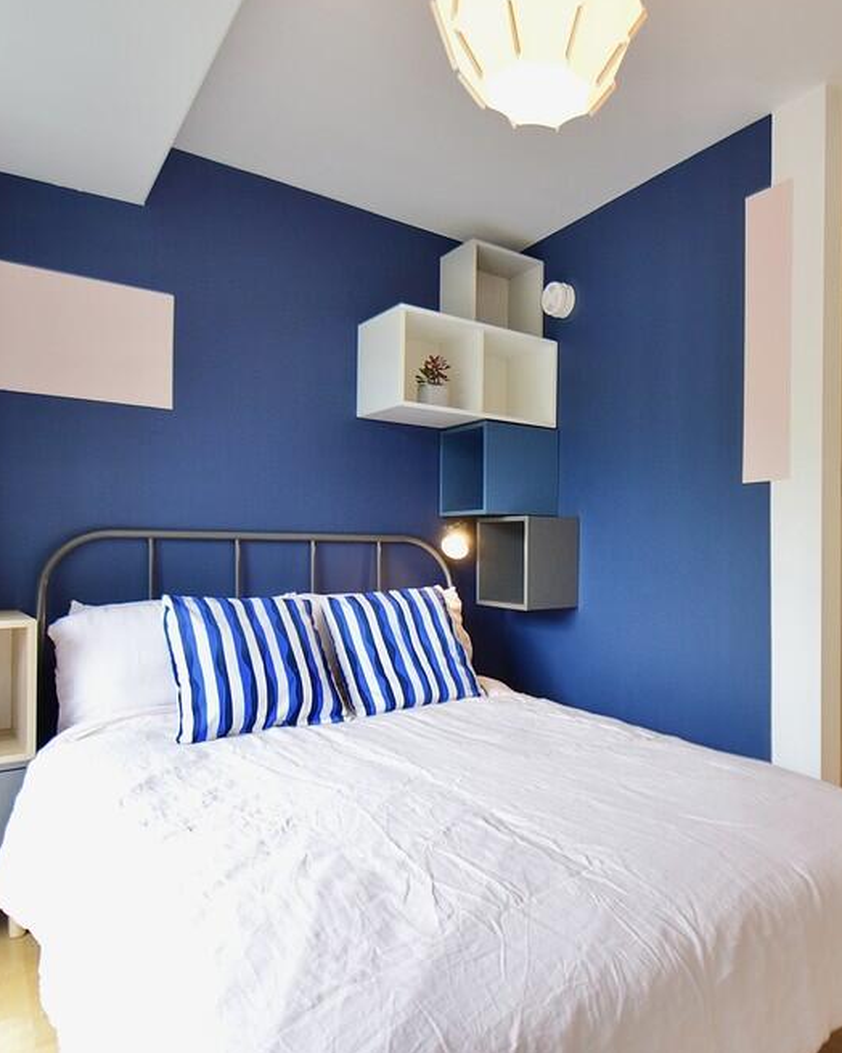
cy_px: 531
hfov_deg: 61.8
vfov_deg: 75.0
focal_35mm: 22
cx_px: 550
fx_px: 685
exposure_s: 1/100
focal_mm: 10
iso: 800
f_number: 3.5
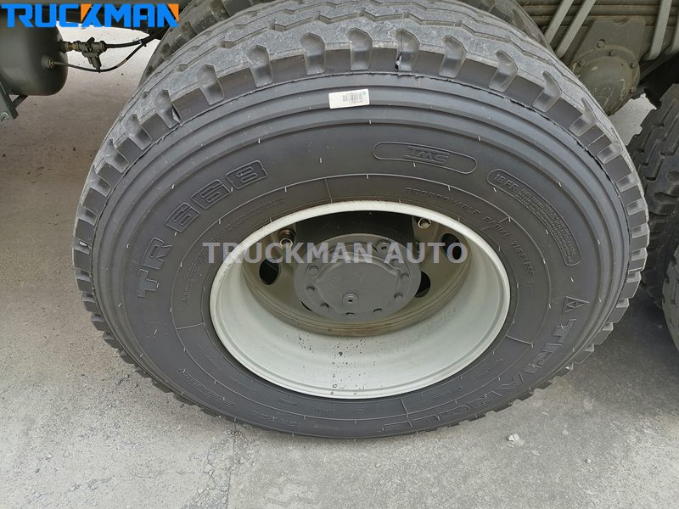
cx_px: 340
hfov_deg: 65.3
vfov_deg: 51.4
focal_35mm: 27
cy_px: 254
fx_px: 530
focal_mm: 5.3
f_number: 1.8
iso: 64
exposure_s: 1/100
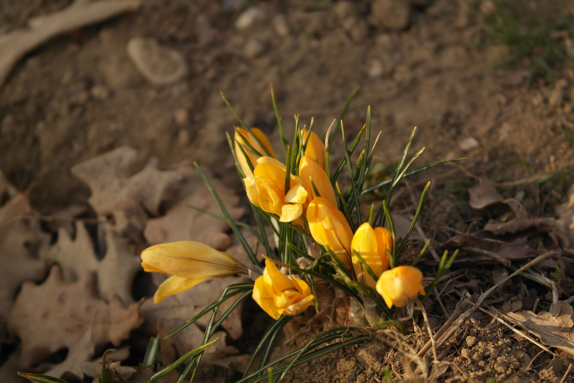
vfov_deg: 17.7
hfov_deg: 26.3
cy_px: 192
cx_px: 287
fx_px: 1228
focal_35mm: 77
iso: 100
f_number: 5.6
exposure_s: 1/100
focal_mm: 50
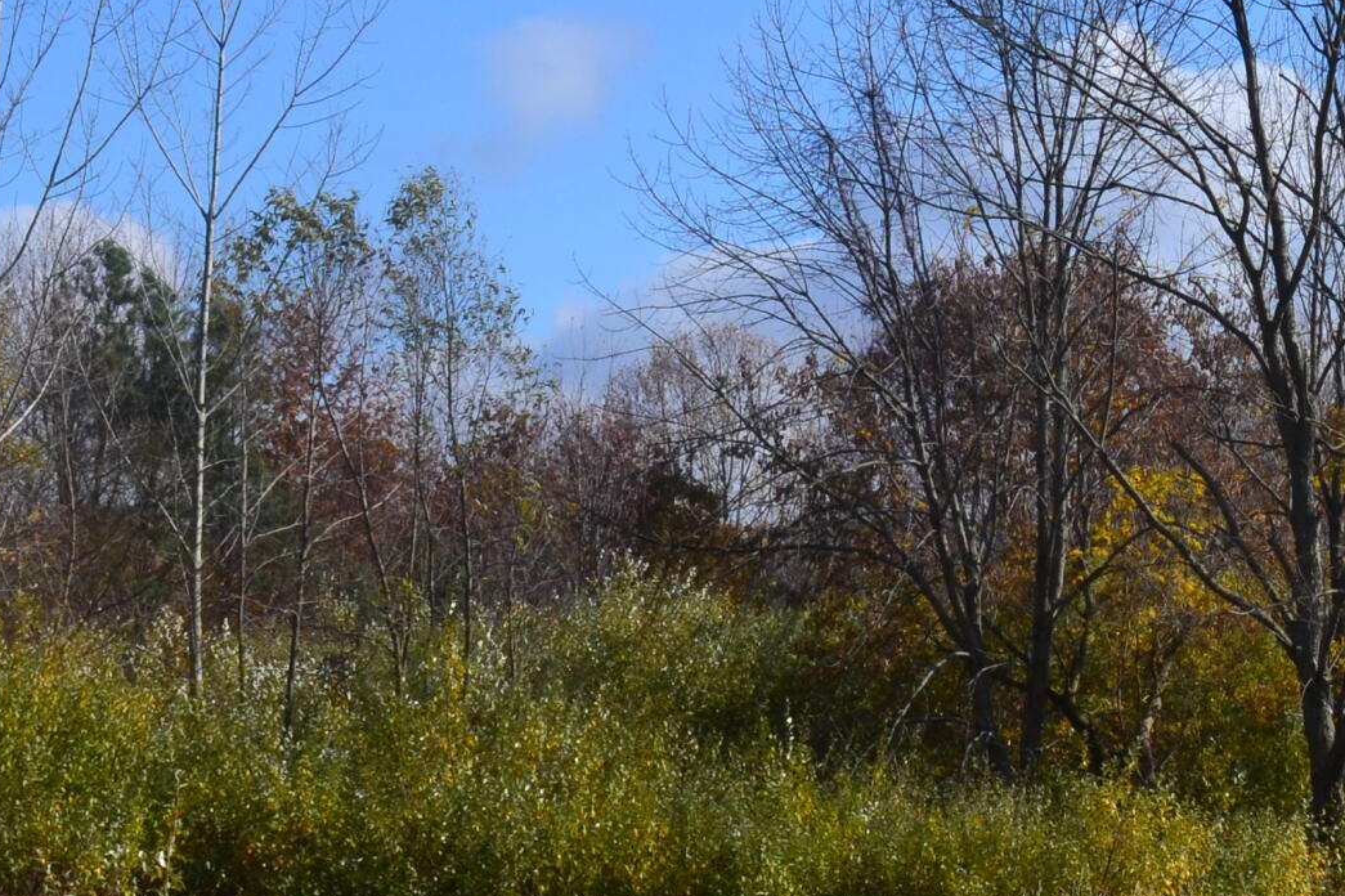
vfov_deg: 12.2
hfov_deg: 17.9
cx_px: 1279
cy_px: 615
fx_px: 4183
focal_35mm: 112
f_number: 11
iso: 400
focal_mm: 26
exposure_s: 1/400
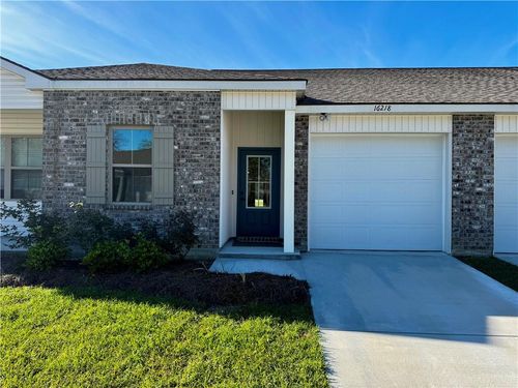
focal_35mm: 24
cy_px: 194
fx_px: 359
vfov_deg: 56.8
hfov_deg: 71.6
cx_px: 259
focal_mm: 6.76
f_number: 1.78
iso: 80
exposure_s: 1/1869
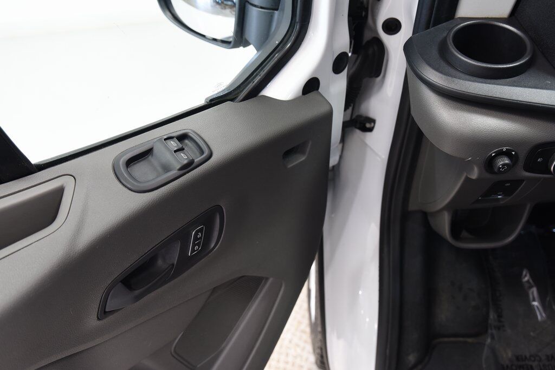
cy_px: 185
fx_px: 494
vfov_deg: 41.2
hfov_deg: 58.7
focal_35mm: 32
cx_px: 278
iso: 1250
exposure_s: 1/20
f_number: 4.5
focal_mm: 32
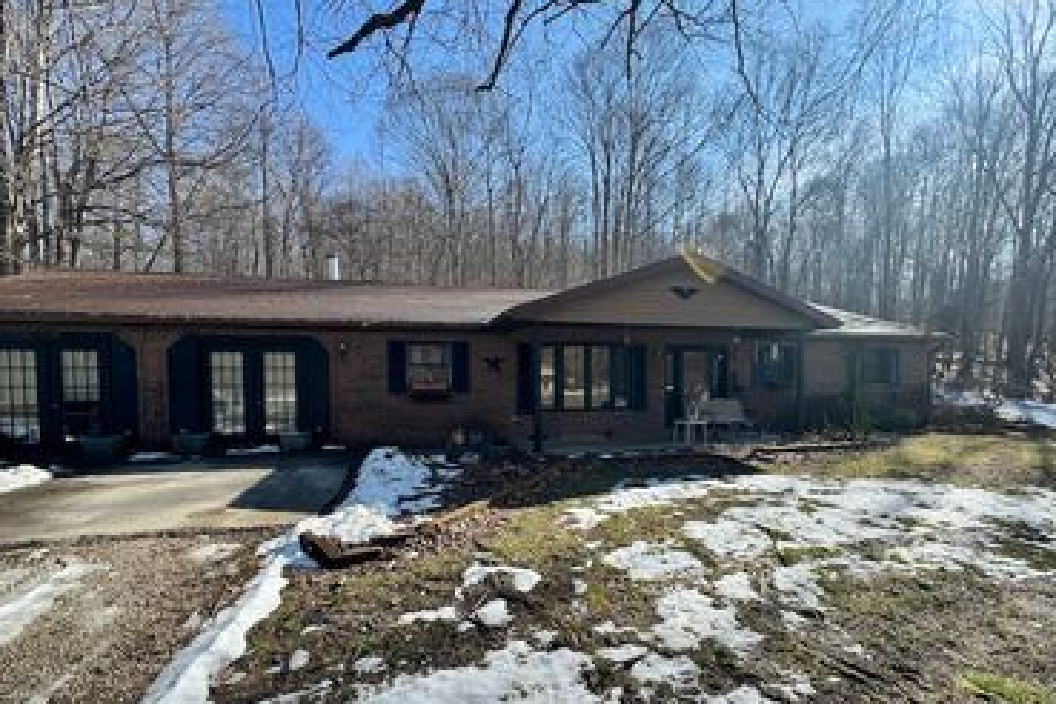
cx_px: 545
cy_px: 405
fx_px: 499
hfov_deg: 93.2
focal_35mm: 17
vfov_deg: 70.0
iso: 50
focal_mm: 2.22
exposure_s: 1/625
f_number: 2.2
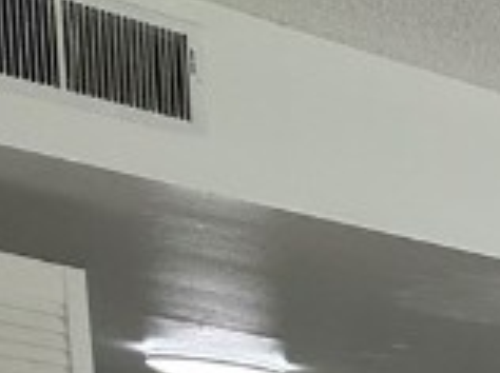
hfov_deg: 11.5
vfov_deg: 13.7
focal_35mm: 91
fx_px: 1312
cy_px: 755
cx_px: 1506
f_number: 2.2
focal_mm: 2.22
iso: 80
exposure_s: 1/120
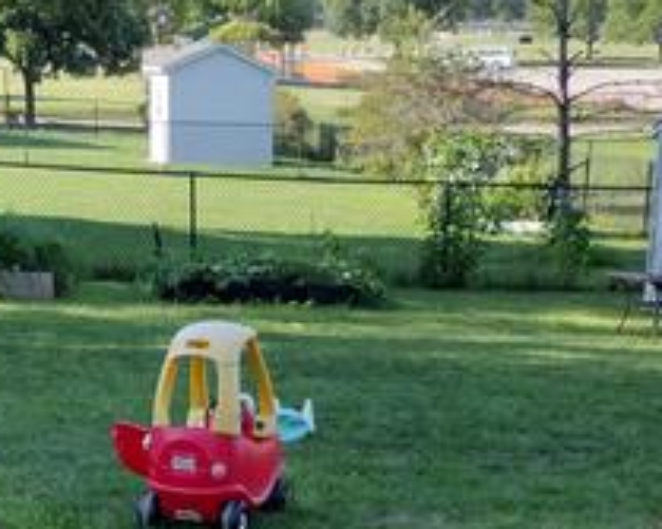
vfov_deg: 14.2
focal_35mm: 101
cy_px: 792
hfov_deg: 19.0
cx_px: 310
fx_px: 1978
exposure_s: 1/799
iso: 100
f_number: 1.7
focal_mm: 4.71
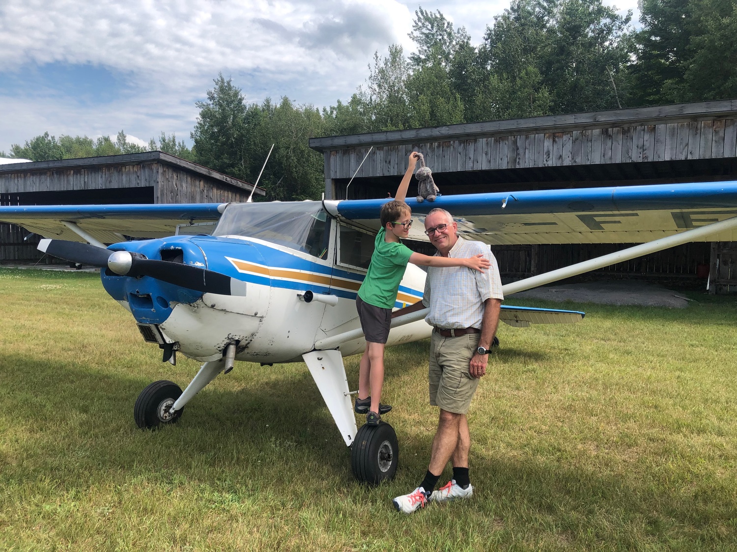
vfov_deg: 49.7
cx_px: 368
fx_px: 596
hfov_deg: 63.5
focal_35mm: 28
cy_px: 276
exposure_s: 1/1200
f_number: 1.8
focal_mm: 3.99
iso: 20
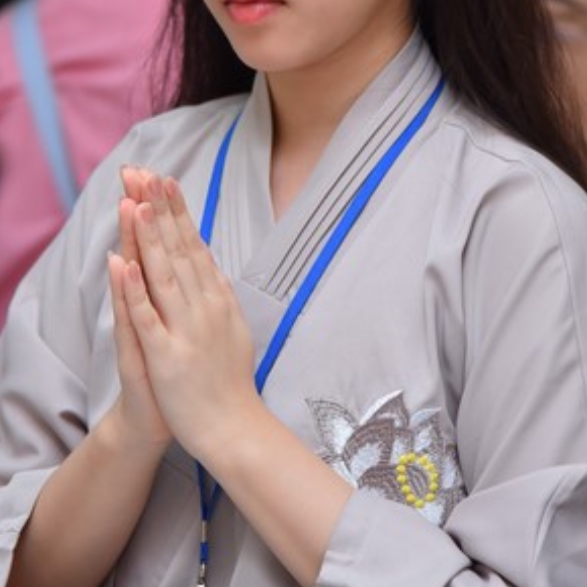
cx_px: 282
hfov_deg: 8.2
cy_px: 91
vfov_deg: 8.2
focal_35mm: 213
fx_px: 4086
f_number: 4
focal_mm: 112
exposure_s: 1/80
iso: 640
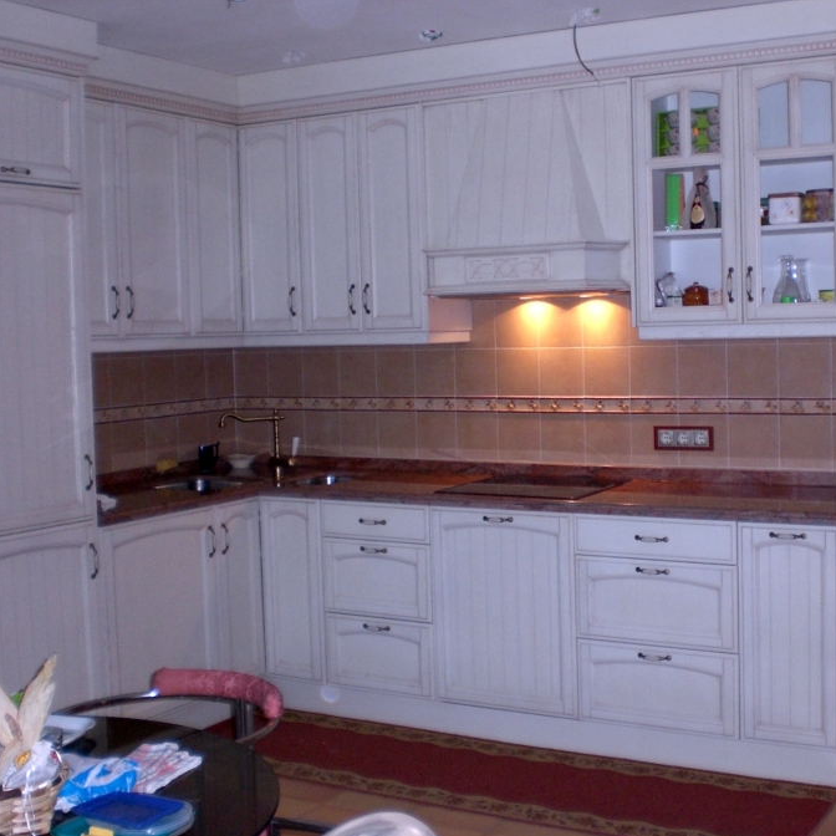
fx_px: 1230
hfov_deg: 37.4
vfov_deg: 37.6
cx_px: 496
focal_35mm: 45
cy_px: 419
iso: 200
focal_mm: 6.3
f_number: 3.1
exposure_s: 1/60
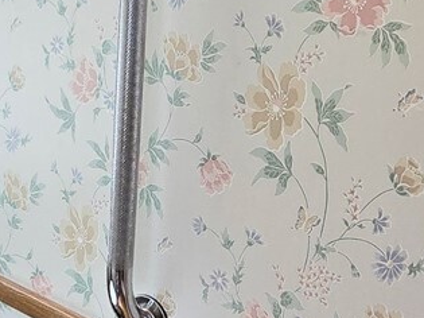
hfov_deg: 29.2
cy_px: 98
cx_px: 145
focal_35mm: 66
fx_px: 808
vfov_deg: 22.1
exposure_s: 1/141
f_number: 2.2
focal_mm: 2.2
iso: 50
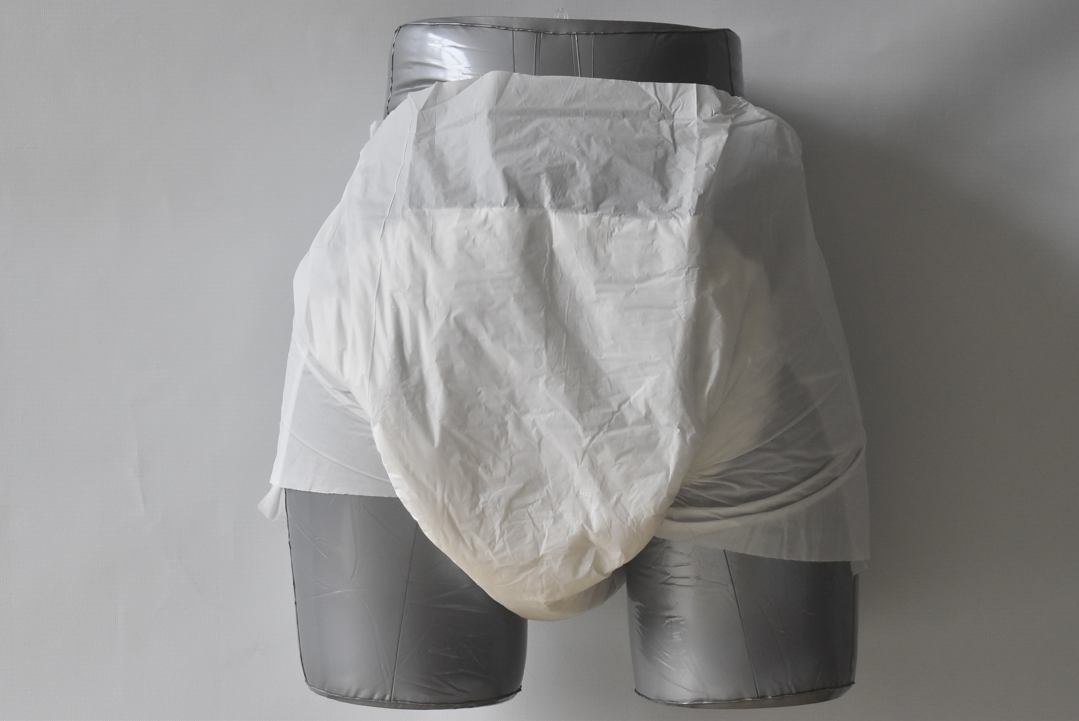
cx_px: 540
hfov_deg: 24.6
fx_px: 2475
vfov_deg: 16.6
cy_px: 360
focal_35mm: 82
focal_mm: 55
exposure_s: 1/500
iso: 1600
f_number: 9
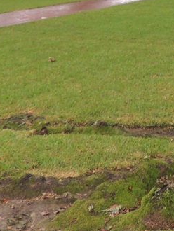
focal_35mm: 93
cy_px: -118
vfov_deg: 18.6
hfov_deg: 15.0
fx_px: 622
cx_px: 239
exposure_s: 1/60
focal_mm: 4.3
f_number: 3
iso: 100
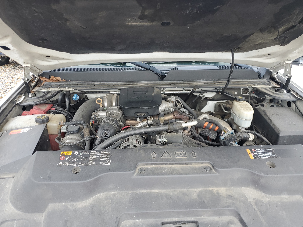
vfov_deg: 53.1
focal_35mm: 26
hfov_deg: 67.3
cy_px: 114
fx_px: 228
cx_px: 152
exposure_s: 1/120
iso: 51
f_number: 1.5
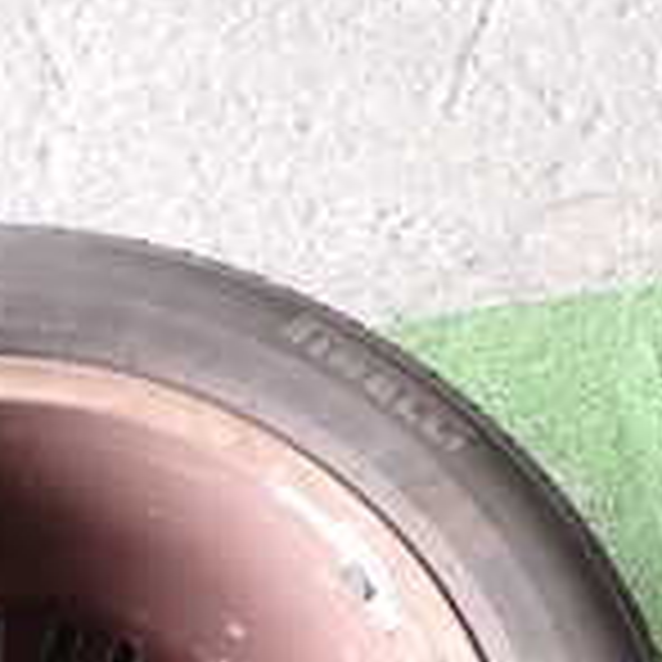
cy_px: 923
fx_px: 1947
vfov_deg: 17.7
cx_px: 23
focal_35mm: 90
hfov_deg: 18.8
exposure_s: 1/30
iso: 200
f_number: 2
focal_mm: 4.5
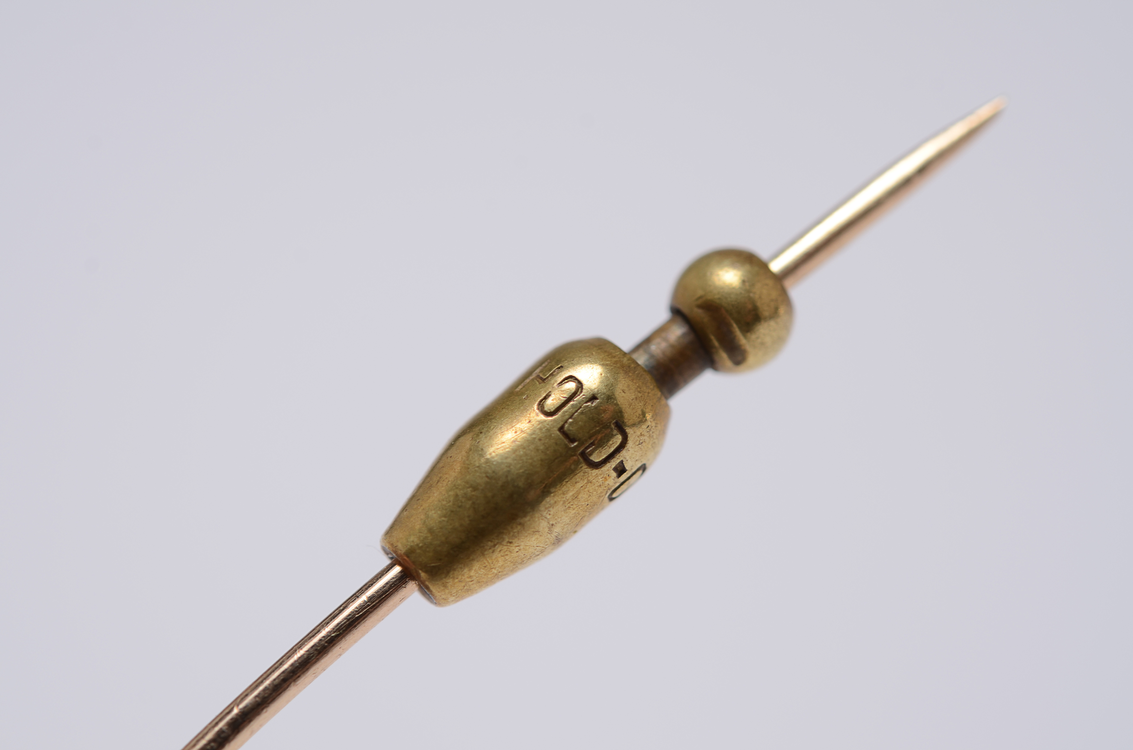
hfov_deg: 22.7
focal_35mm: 90
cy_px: 375
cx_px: 566
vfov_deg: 15.1
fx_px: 2827
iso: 100
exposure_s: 1/80
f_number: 9
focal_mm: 60
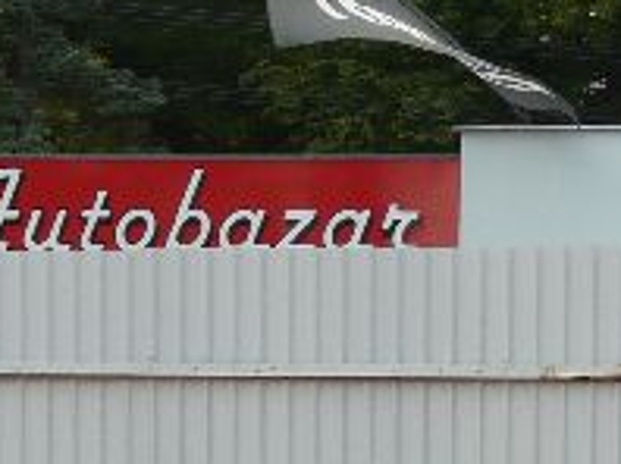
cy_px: 853
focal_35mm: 287
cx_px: 1117
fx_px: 5142
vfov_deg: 5.1
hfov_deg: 6.7
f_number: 4
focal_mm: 11.7
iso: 100
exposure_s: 1/200
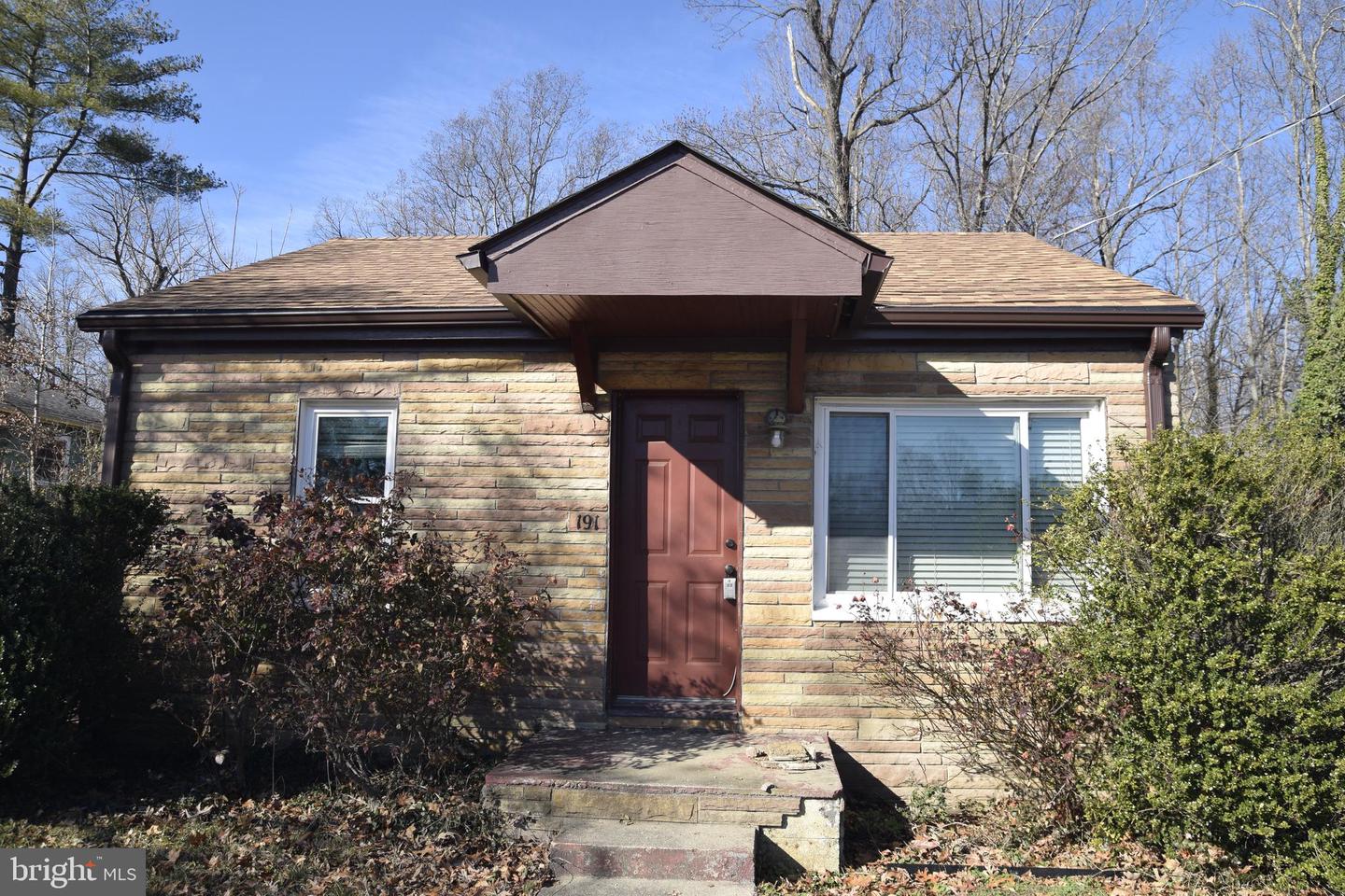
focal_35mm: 48
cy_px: 448
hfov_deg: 41.1
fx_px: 1793
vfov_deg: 28.1
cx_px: 672
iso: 200
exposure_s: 1/320
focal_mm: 32
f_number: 9
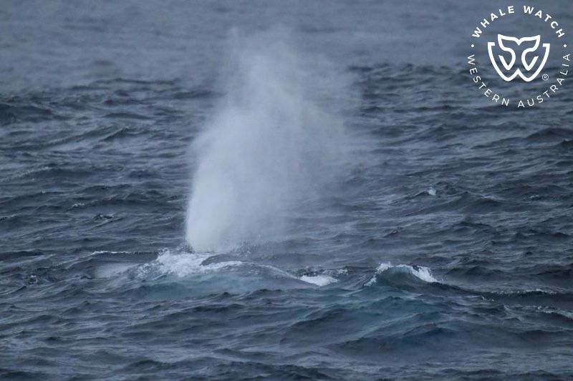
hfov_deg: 3.4
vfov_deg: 2.3
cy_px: 190
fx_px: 9547
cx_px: 286
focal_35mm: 600
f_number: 6.3
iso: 5600
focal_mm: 600
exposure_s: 1/8000
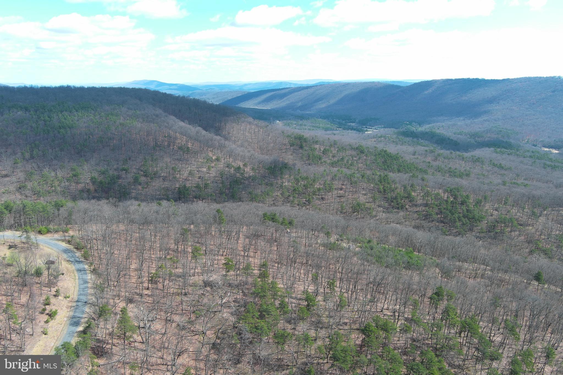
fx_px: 453
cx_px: 282
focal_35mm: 29
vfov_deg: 45.0
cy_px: 188
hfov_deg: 63.7
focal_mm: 10.57
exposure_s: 1/561
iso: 100
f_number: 2.8
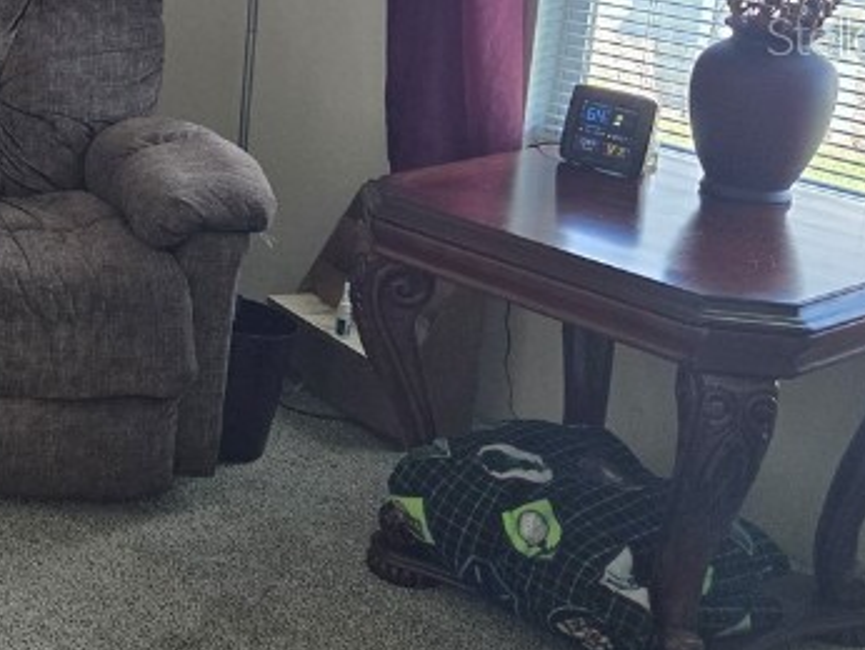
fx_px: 1700
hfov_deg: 24.6
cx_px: -278
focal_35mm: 68
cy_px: 35
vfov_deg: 21.1
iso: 160
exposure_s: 1/120
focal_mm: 5.4
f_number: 1.8
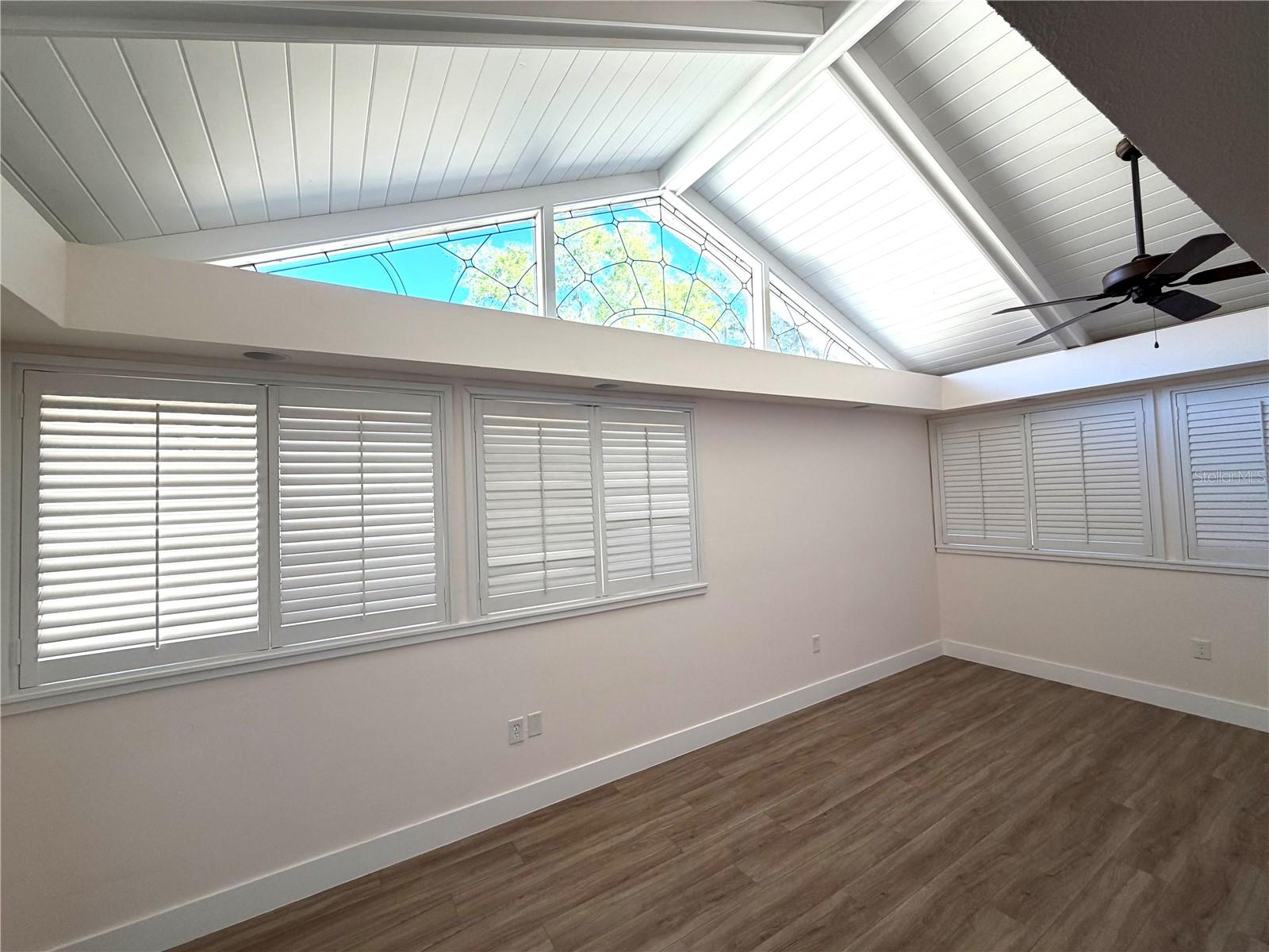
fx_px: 513
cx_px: 634
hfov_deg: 102.1
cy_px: 476
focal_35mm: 14
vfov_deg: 85.7
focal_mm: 2.22
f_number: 2.2
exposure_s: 1/120
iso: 50
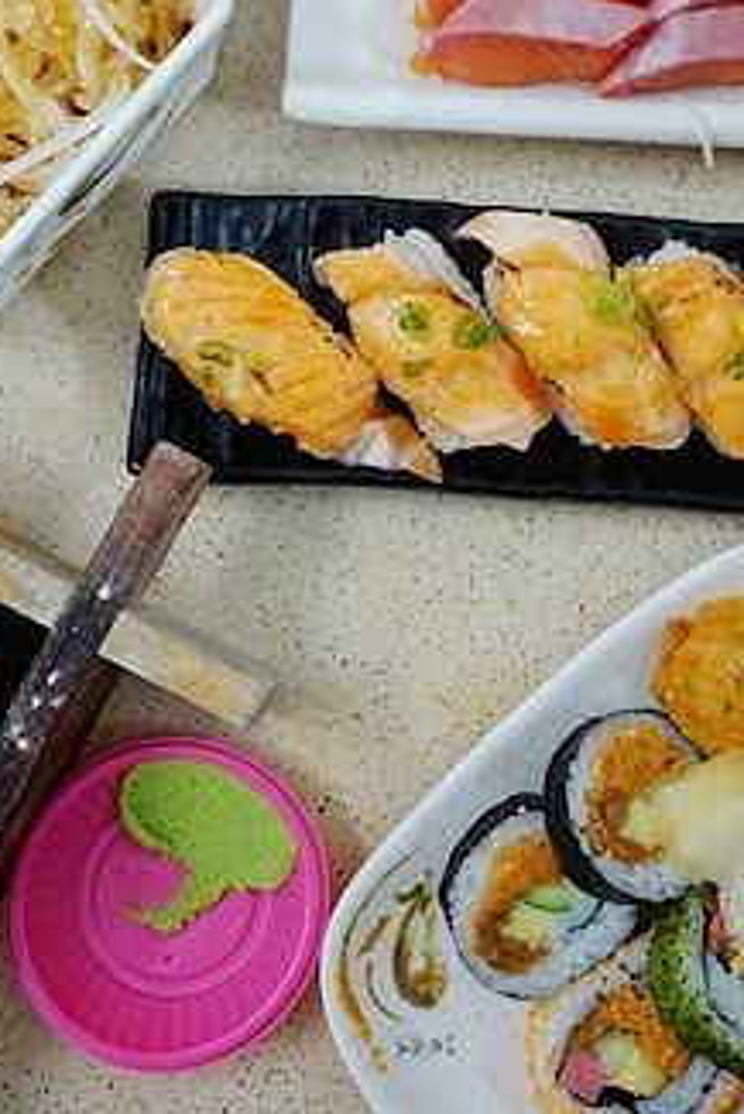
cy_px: 410
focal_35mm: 48
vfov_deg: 40.8
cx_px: 487
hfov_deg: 28.0
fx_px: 1486
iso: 250
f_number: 2.8
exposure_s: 1/30
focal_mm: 9
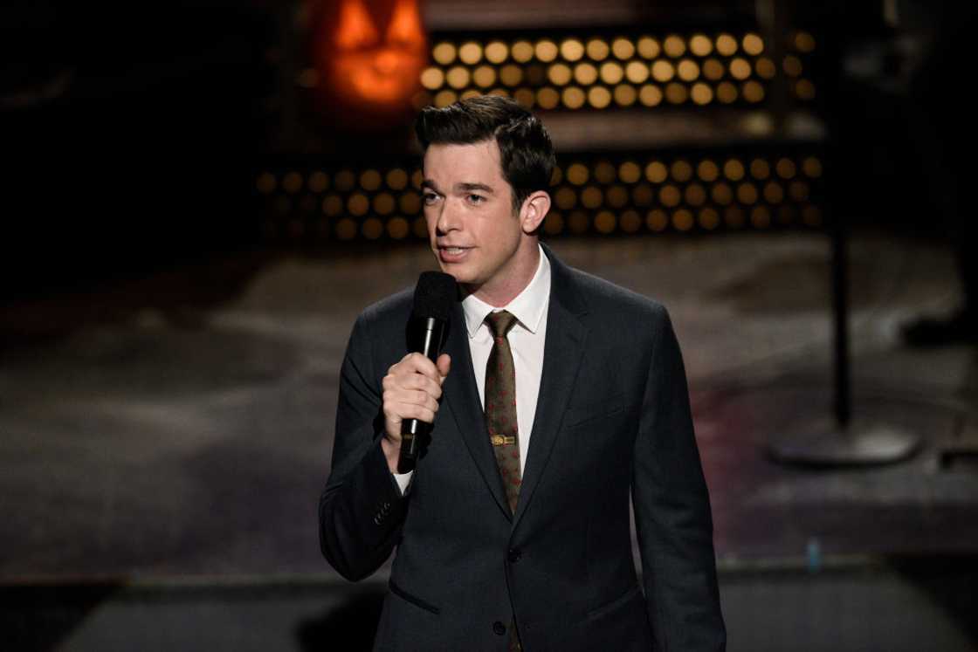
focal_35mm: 300
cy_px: 326
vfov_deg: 4.6
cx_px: 489
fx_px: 8150
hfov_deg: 6.9
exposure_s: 1/320
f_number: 3.5
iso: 5000
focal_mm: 300
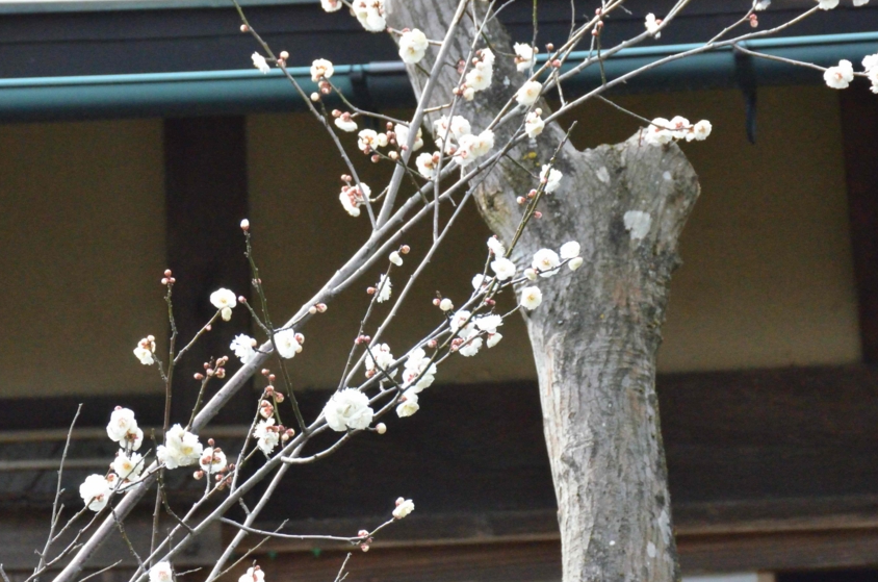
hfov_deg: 5.7
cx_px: 485
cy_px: 351
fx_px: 8859
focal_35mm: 364
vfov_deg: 3.8
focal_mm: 200
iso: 6400
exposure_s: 1/2000
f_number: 11
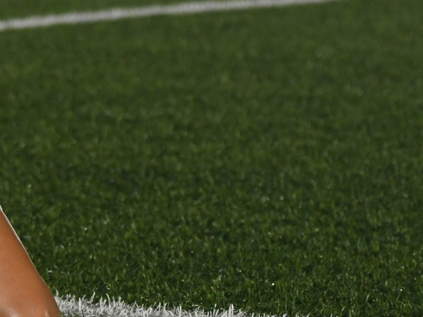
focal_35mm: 374
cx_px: -170
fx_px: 4570
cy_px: -102
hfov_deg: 5.3
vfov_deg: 4.0
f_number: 2.8
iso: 1800
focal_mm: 70
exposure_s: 1/1000
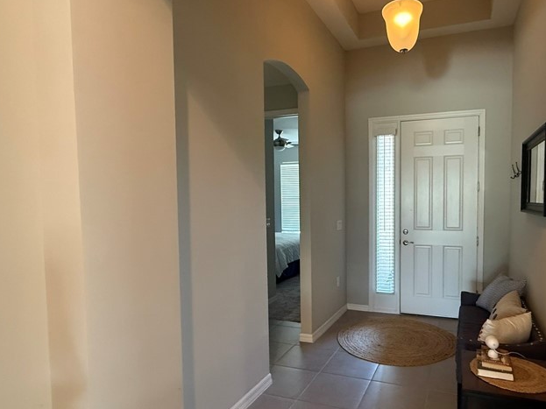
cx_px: 339
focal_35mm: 23
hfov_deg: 72.8
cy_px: 220
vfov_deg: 58.8
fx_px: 363
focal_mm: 2.22
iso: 640
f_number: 2.2
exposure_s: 1/60
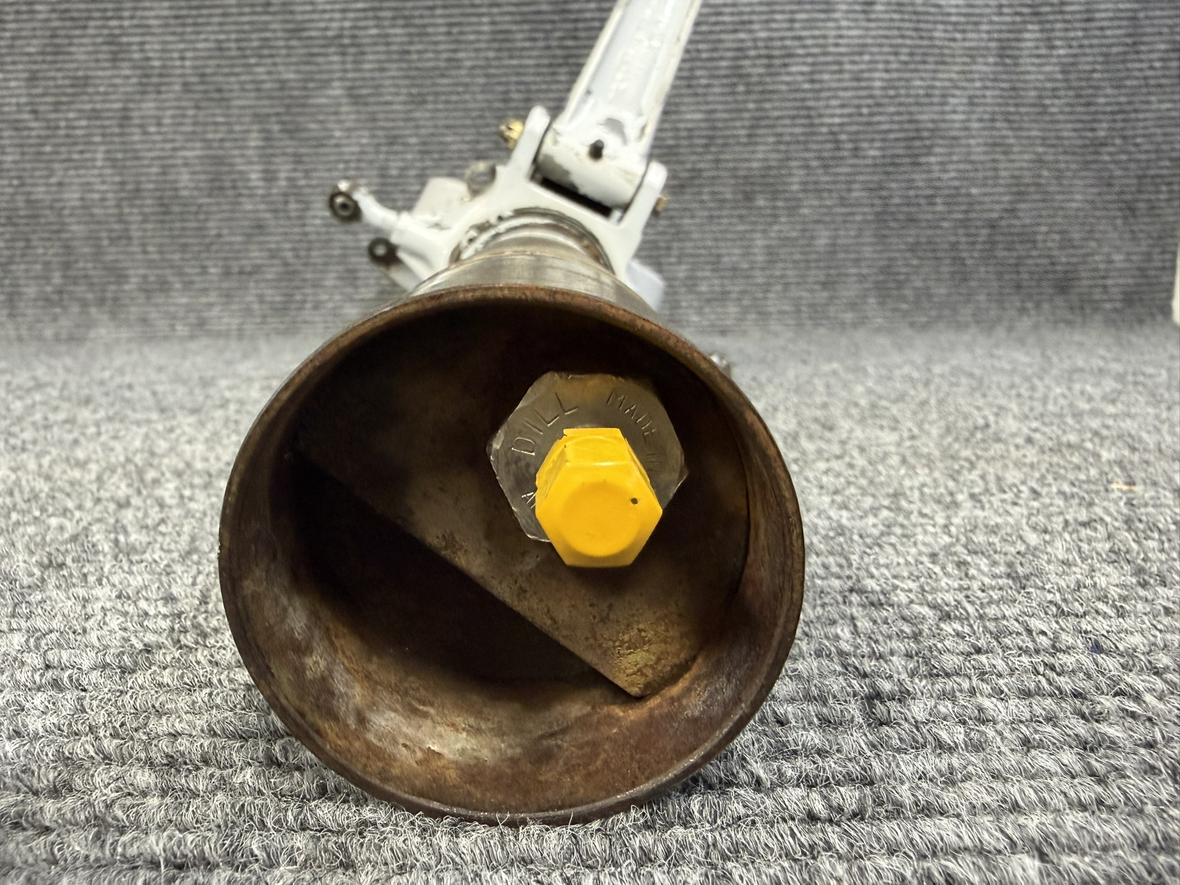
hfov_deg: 71.6
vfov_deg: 56.8
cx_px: 590
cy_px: 442
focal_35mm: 24
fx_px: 818
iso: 400
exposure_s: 1/60
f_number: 2.2
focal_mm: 2.22
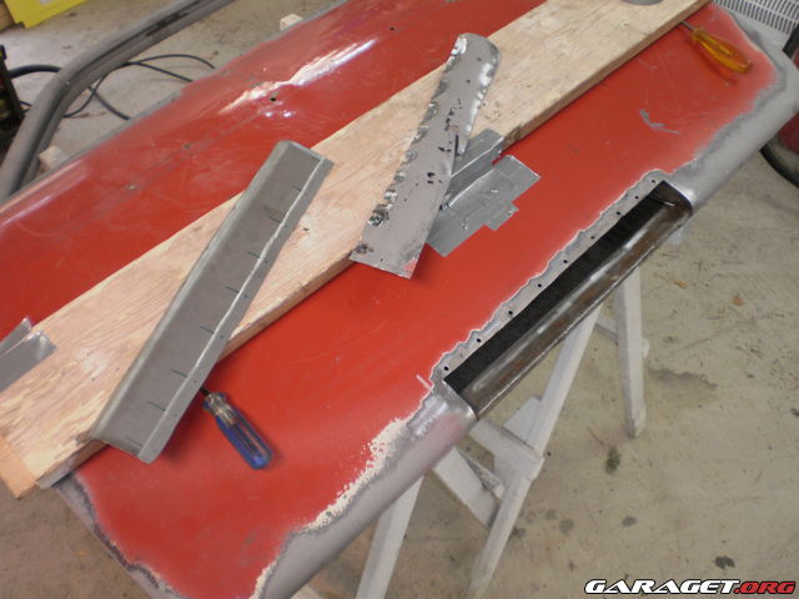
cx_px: 400
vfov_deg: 39.7
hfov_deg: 51.4
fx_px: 831
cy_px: 300
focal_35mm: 36
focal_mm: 6.3
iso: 125
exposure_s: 1/30
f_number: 3.1
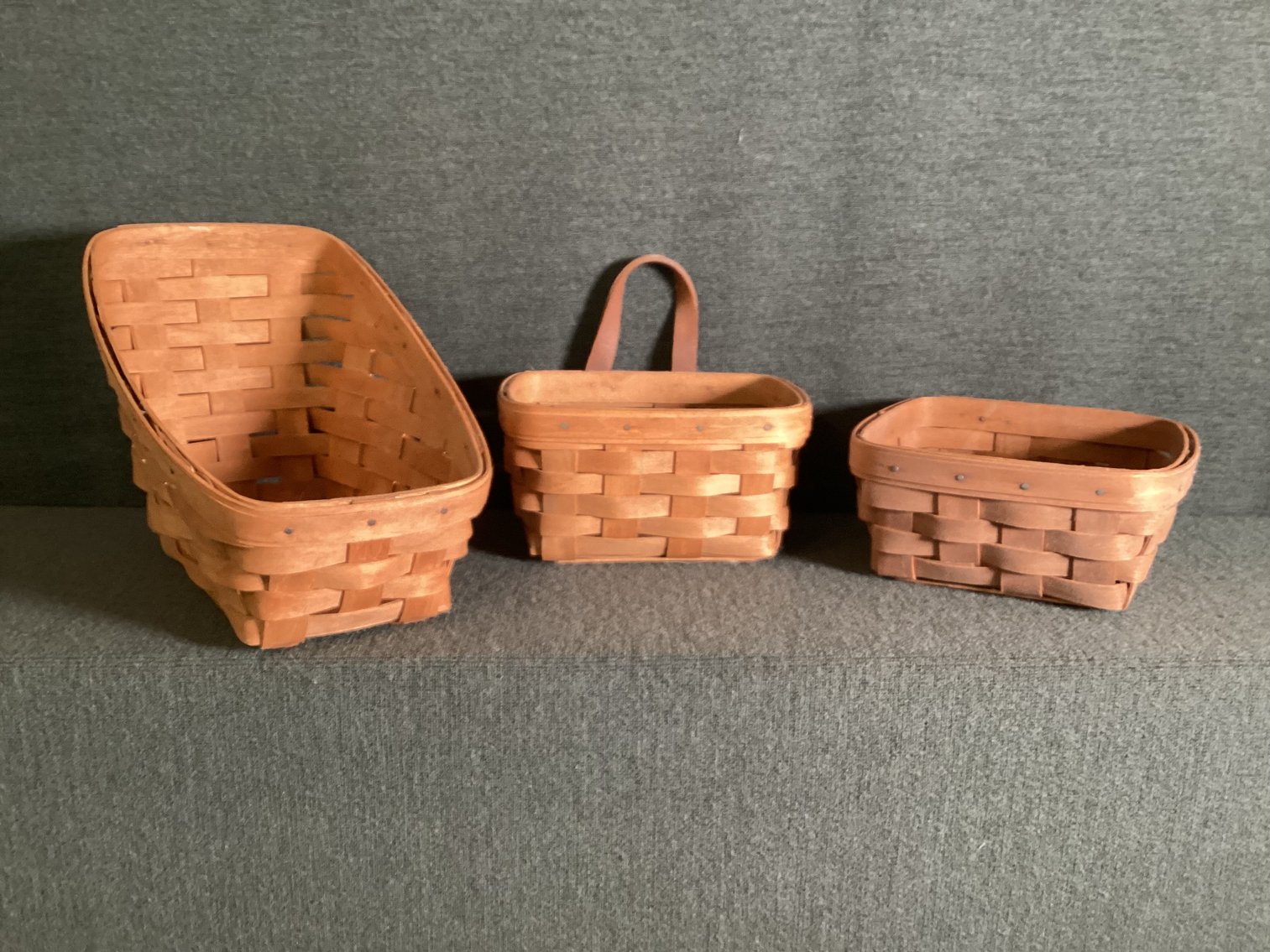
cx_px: 635
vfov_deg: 45.4
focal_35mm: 31
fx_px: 1137
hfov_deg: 58.3
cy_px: 476
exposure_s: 1/60
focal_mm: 3.3
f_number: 2.4
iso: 250
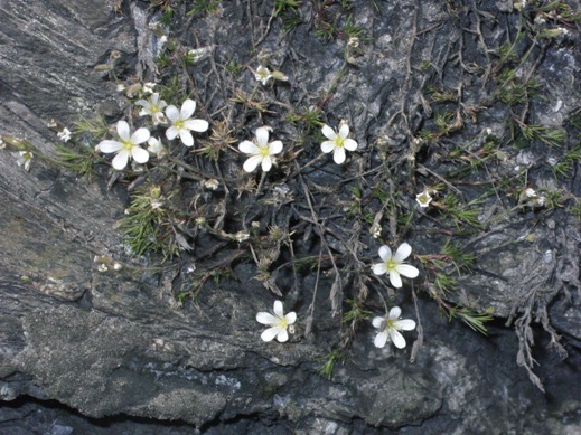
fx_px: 1644
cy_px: 218
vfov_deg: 15.1
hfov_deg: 20.0
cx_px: 290
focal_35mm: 98
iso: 400
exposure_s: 1/1833
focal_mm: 16.4
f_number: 6
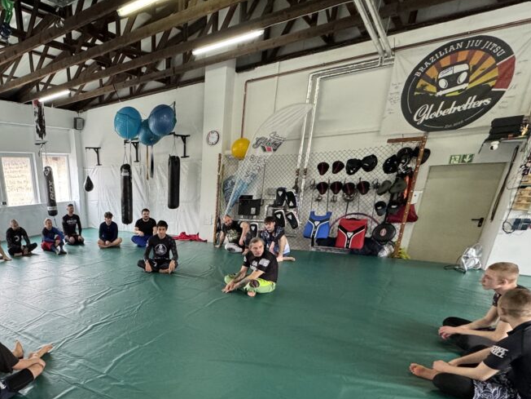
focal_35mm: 22
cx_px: 117
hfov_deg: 70.0
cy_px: 310
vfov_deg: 57.3
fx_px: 337
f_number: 2.2
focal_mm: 2.22
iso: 250
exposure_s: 1/100
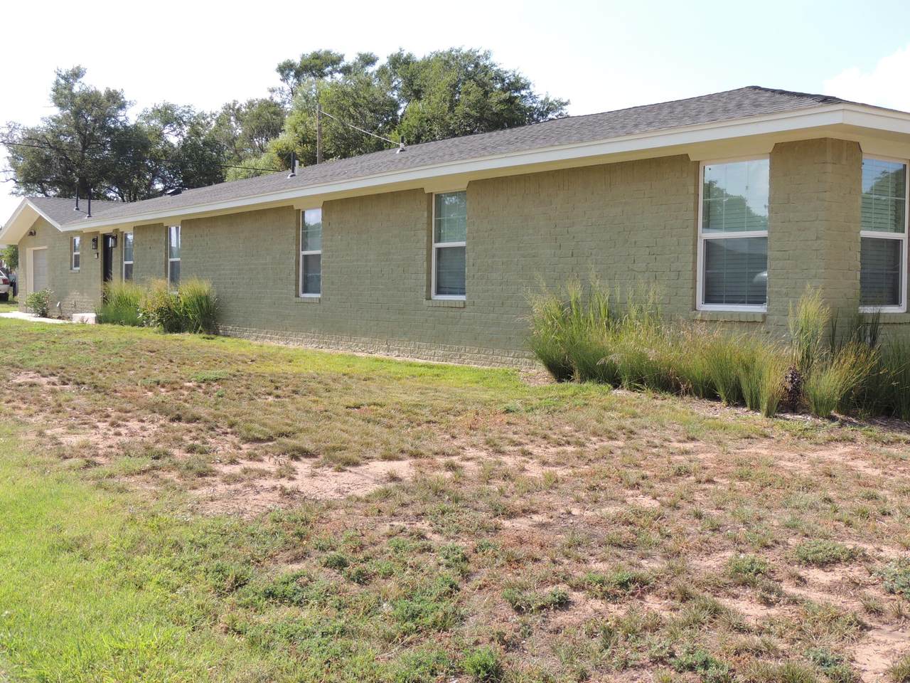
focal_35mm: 40
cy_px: 342
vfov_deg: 36.0
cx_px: 455
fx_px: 1052
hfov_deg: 46.8
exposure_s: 1/640
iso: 100
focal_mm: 7.1
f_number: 3.3
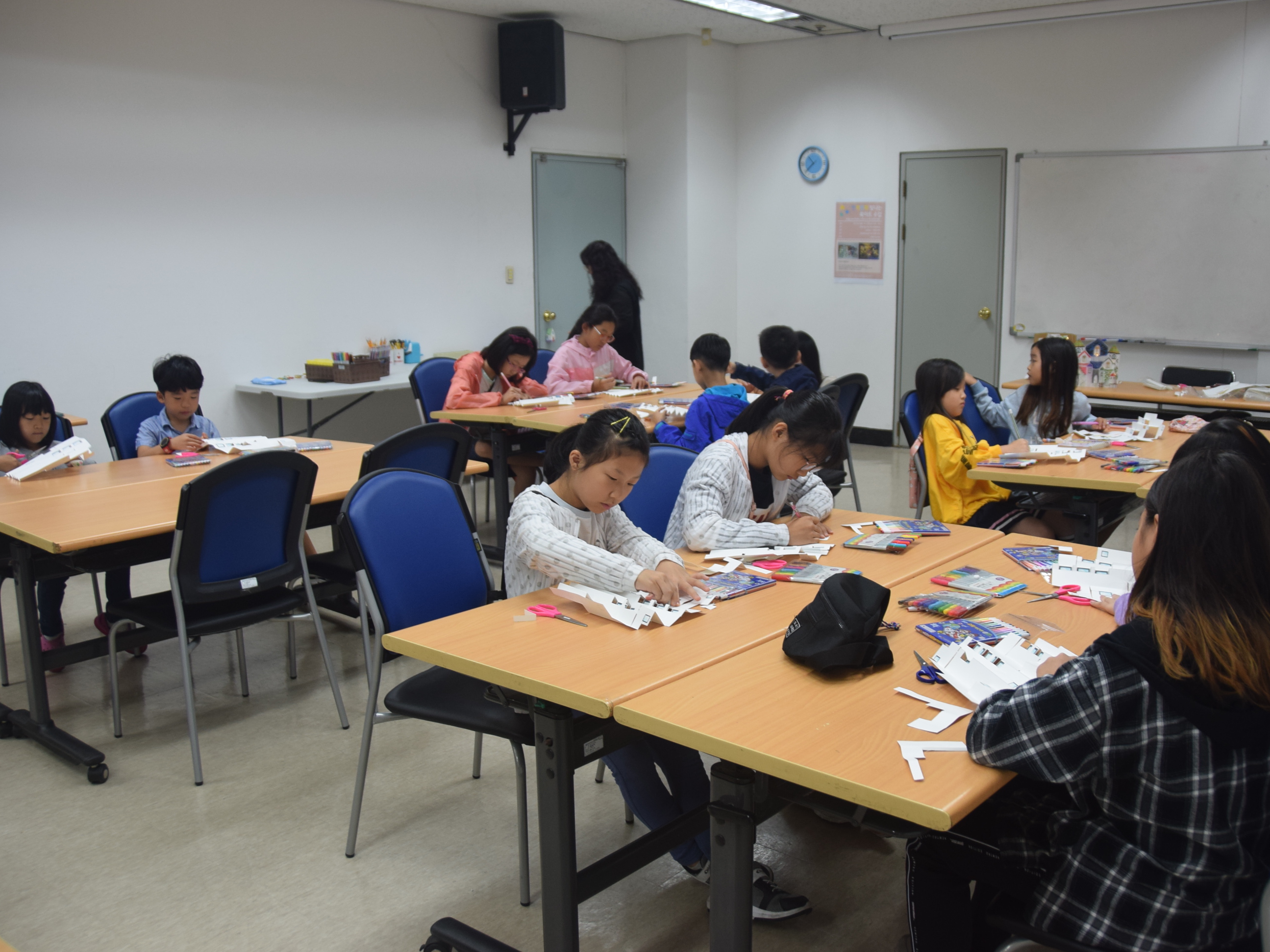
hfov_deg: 59.7
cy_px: 467
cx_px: 721
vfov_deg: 46.8
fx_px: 1101
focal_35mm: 30
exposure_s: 1/60
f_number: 4
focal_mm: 18
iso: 450
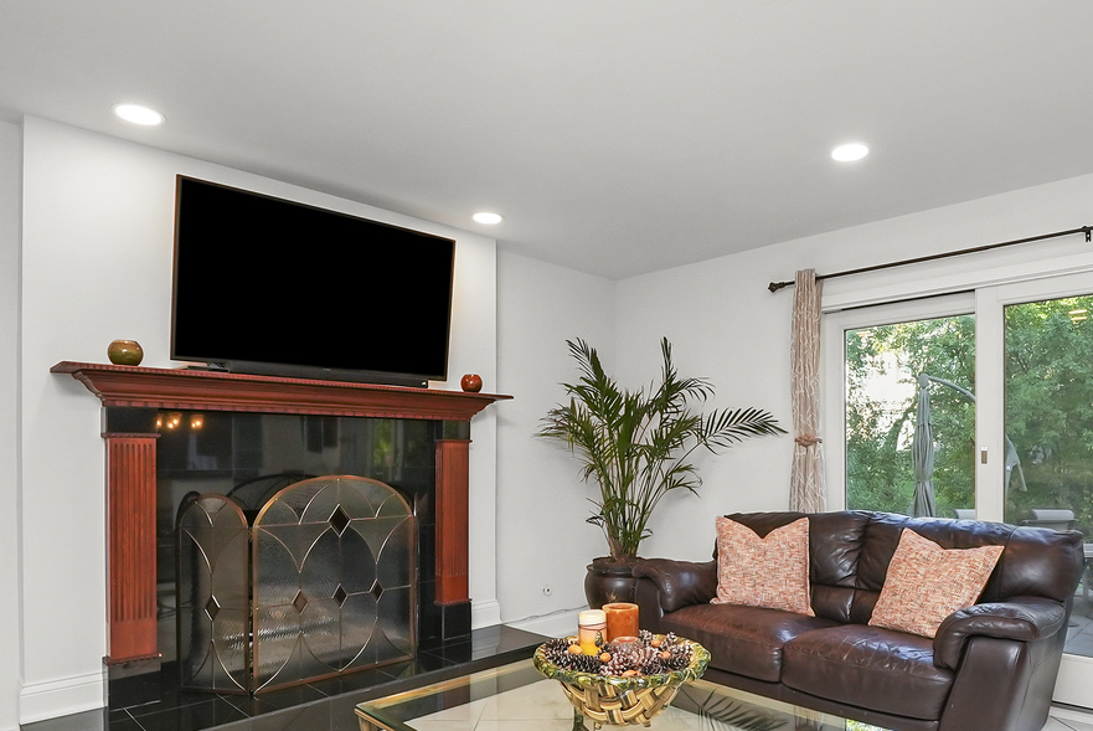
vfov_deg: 56.6
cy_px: 459
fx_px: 668
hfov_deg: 78.2
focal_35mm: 22
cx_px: 615
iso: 1600
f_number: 11
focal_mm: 12
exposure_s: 1/6
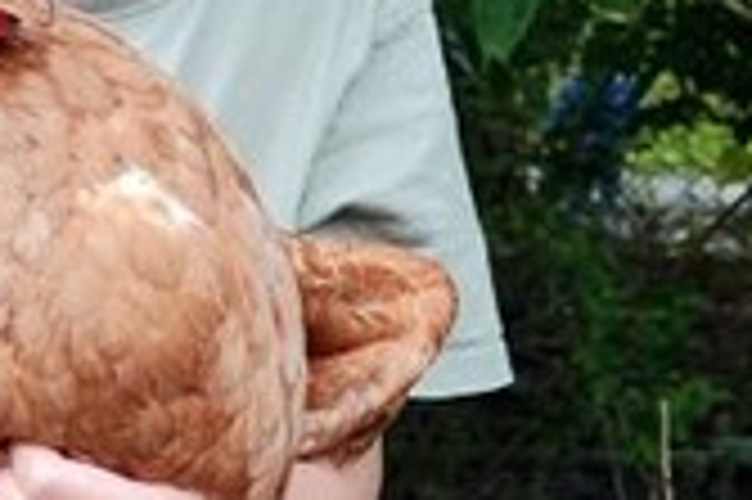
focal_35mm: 122
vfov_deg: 11.2
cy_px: 203
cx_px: -167
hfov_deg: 16.1
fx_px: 2546
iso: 125
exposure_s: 1/50
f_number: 2.8
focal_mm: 9
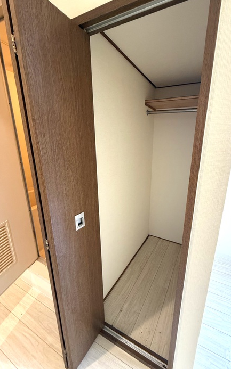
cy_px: 185
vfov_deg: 101.5
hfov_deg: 74.0
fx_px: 151
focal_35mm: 15
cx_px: 138
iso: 320
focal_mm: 2.22
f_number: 2.2
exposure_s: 1/88
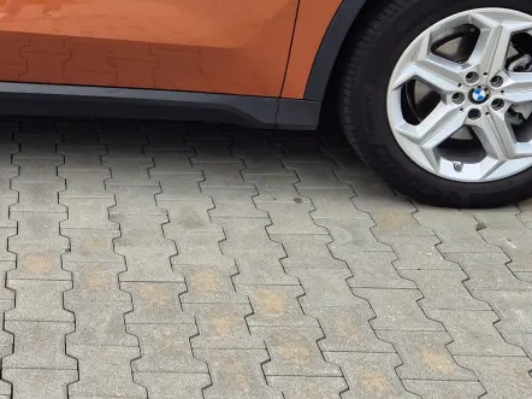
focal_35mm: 75
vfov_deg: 19.4
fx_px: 1152
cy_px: 64
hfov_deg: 24.8
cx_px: 6
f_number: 1.8
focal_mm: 5.4
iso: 25
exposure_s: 1/546
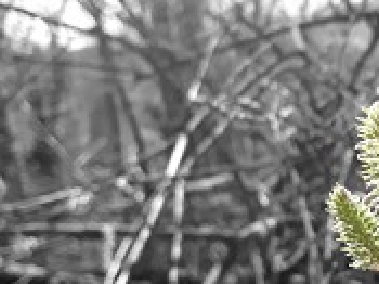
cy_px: 157
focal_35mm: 57
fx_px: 624
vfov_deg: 25.6
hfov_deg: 31.3
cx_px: 380
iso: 40
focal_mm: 3.71
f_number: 1.7
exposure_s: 1/429
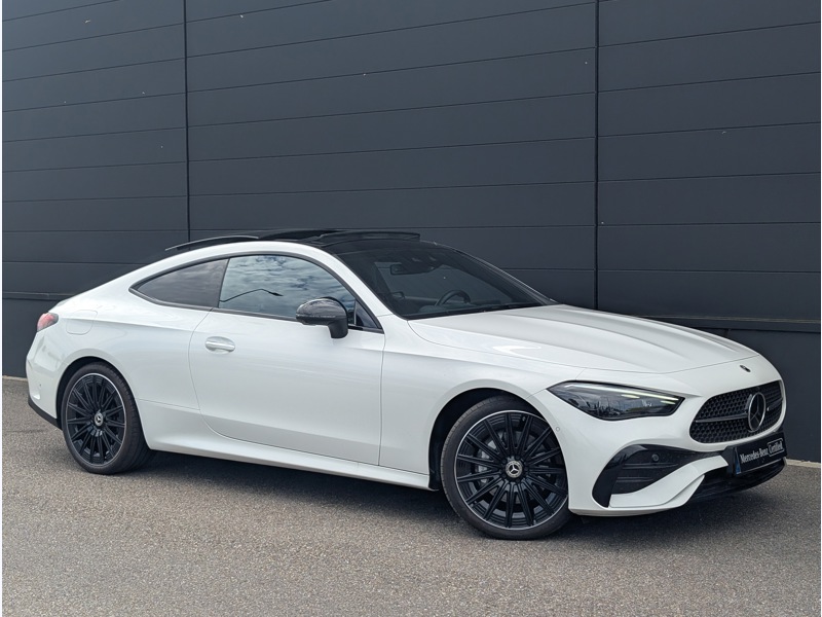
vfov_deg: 29.7
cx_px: 411
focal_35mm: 49
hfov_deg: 38.9
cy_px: 308
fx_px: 1164
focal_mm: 6.9
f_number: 1.68
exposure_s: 1/879
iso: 22
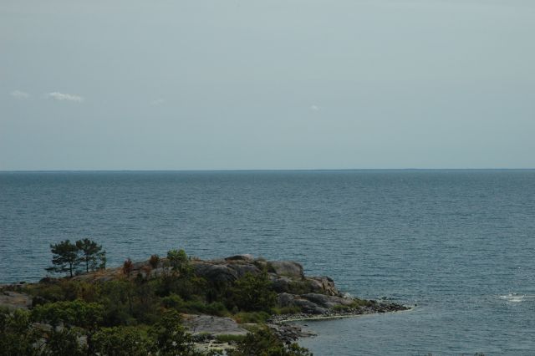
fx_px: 1560
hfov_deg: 19.5
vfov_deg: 13.0
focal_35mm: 105
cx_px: 268
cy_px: 178
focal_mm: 70
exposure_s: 1/800
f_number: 14
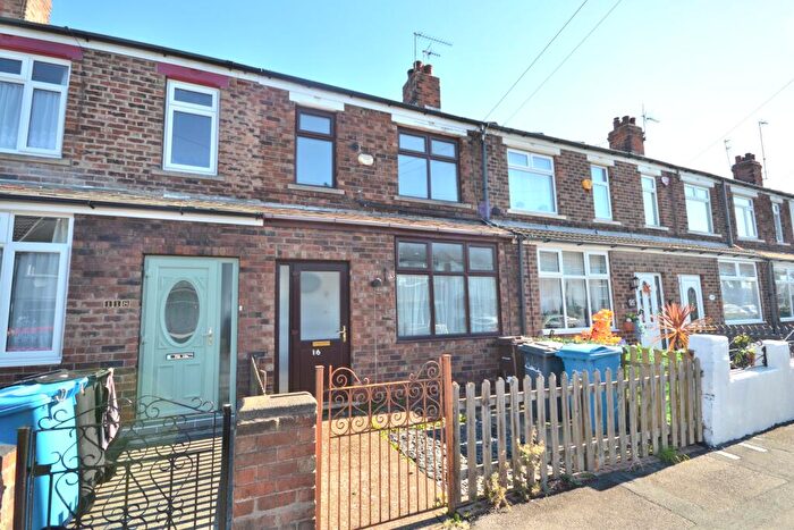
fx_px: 331
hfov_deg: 100.4
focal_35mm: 15
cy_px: 265
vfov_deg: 77.4
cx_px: 397
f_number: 5.6
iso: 140
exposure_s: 1/125
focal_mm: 10
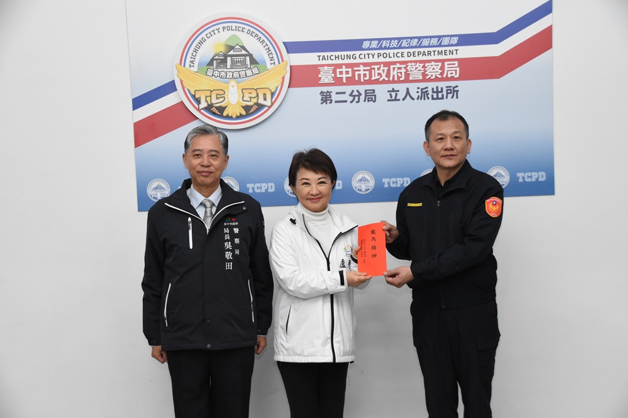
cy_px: 209
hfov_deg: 35.1
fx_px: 994
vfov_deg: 23.8
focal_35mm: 57
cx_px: 314
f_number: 6.3
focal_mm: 38
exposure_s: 1/200
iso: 2500
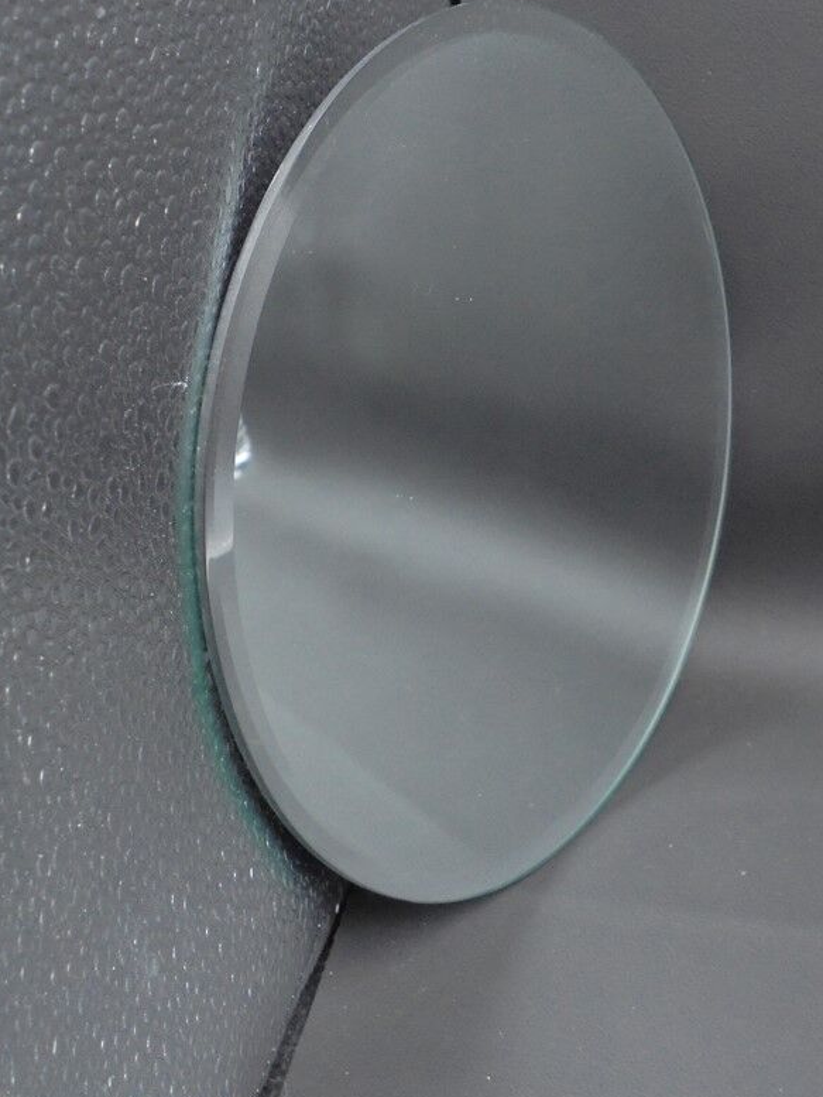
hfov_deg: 32.8
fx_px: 1394
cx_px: 465
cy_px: 500
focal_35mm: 44
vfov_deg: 42.9
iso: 400
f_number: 4.2
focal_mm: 6.9
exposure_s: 1/25
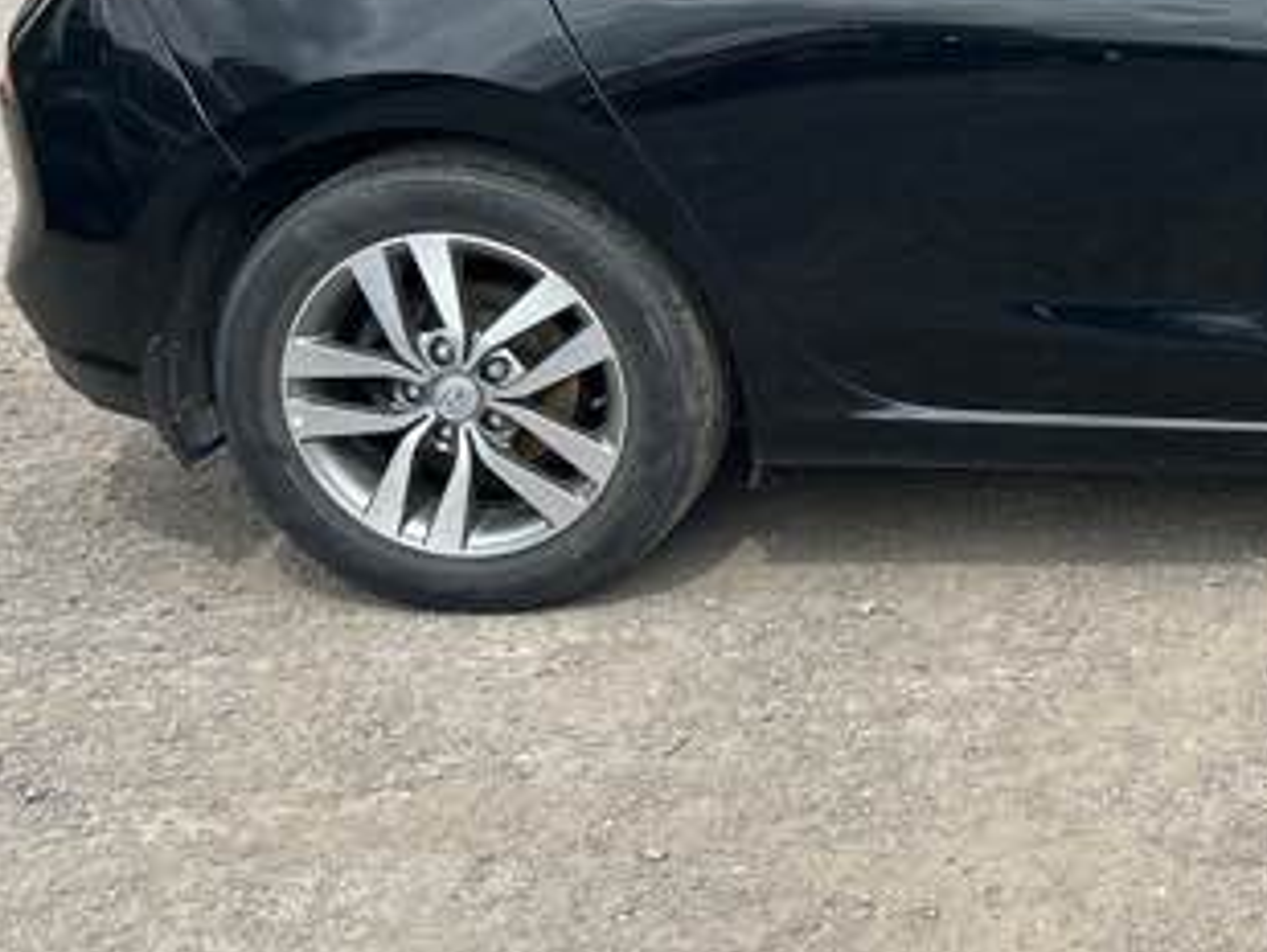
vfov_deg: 20.5
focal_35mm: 71
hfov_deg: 24.6
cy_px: 183
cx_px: 1550
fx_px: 2600
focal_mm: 5.7
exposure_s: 1/1295
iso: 50
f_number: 1.5
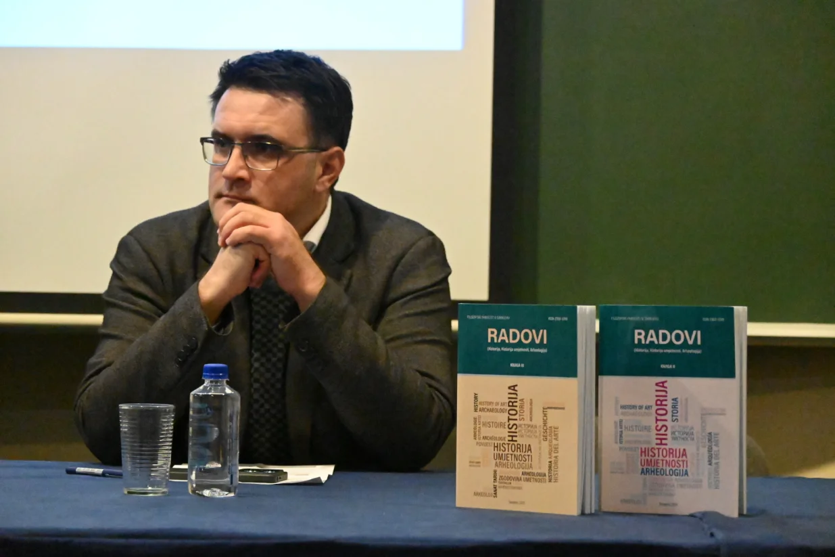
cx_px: 418
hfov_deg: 17.7
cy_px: 278
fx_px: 2678
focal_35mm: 116
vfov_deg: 11.9
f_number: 4.8
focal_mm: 77
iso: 25600
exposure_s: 1/400
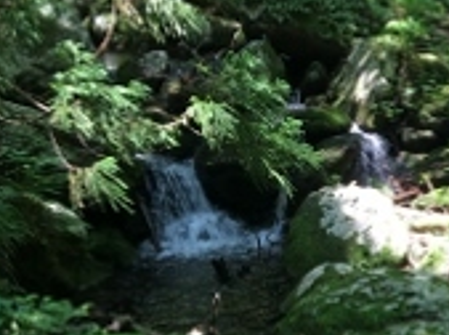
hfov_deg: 20.8
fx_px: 1113
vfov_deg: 16.8
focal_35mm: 86
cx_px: 584
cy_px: 326
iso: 25
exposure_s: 1/40
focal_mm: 4.15
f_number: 2.2
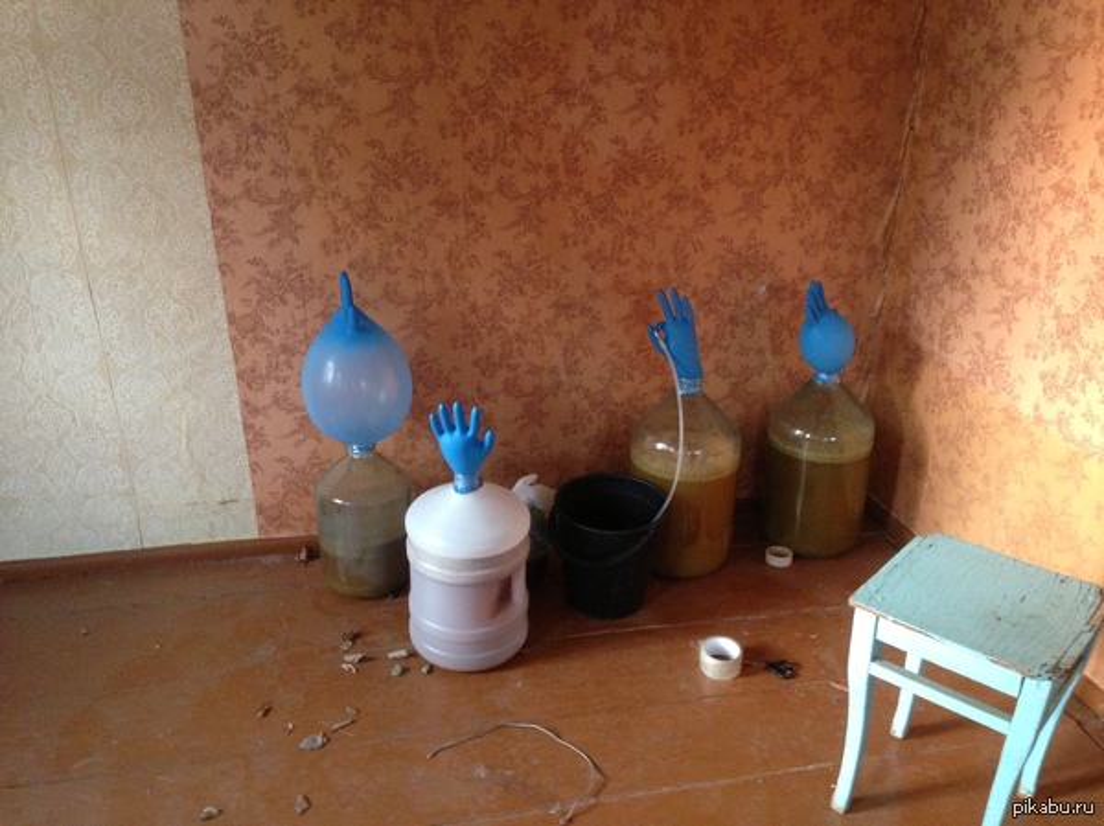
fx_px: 1052
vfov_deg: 42.9
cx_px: 552
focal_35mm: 33
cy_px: 413
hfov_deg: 55.4
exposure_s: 1/15
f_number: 2.4
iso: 400
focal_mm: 4.13
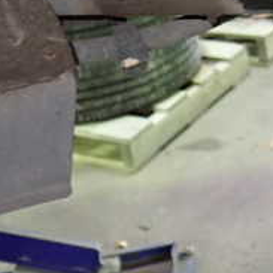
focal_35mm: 87
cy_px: -57
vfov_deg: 18.8
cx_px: 395
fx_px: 776
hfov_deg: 18.0
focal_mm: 5.4
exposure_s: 1/25
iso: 800
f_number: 2.3
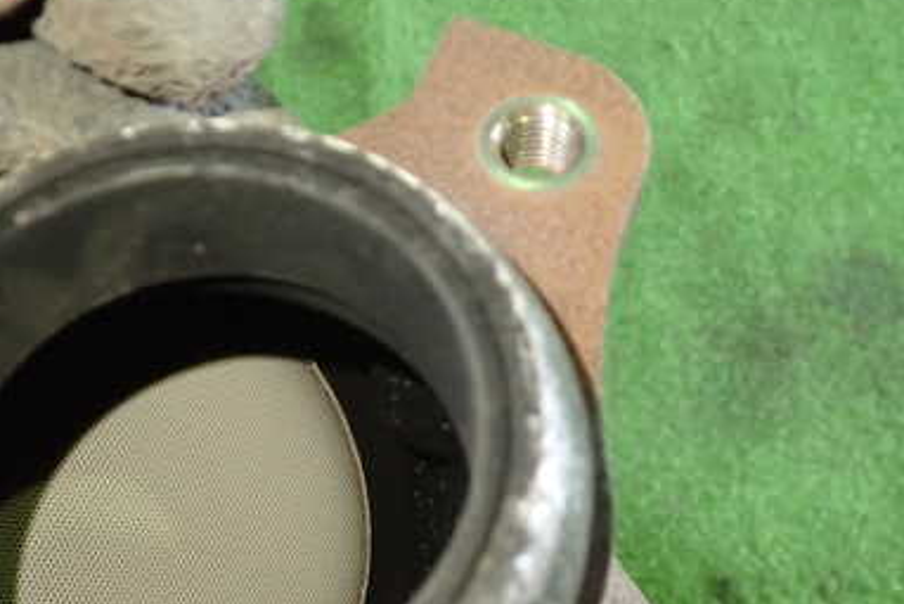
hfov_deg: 39.8
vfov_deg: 27.0
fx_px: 1231
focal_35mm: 49
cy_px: 478
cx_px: 291
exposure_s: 1/30
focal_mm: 5.4
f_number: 2.3
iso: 640
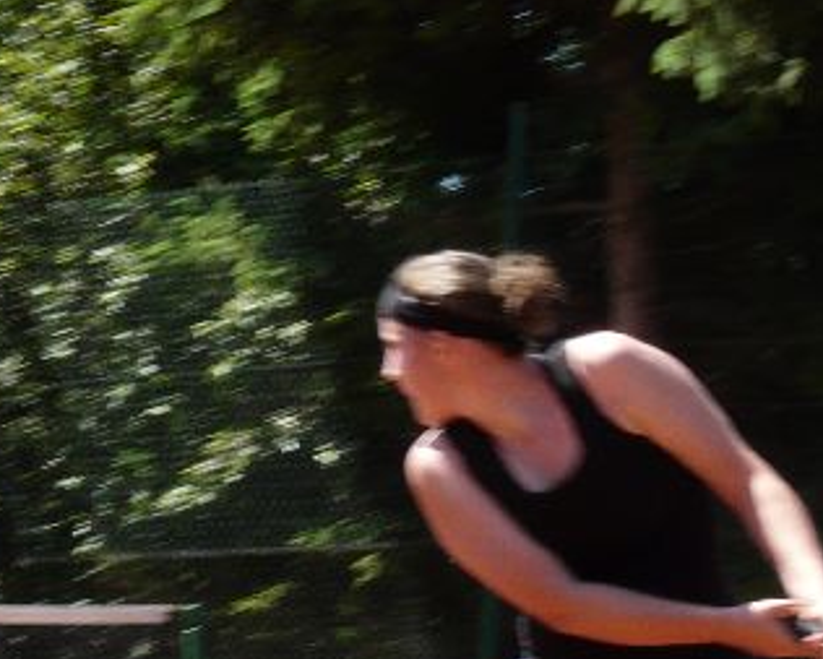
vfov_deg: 6.0
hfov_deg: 7.5
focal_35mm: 257
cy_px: 646
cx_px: 628
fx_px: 6262
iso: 100
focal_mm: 17
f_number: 8
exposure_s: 1/60
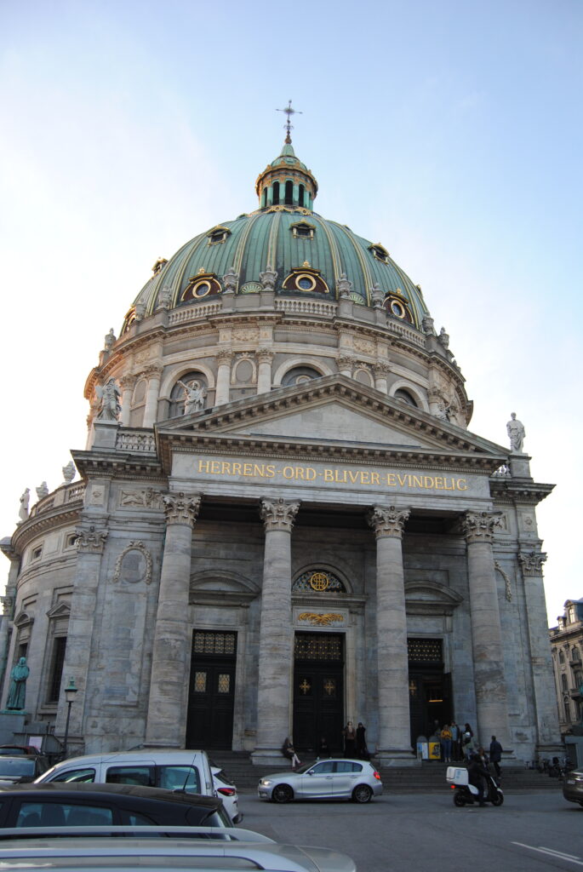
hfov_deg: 48.0
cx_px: 292
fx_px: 654
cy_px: 436
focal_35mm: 27
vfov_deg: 67.3
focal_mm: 18
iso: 200
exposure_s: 1/100
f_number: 5
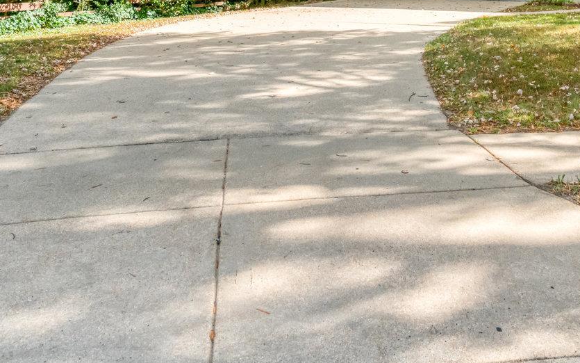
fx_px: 632
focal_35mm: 40
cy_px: -59
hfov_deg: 47.7
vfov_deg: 28.4
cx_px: 422
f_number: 8
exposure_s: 1/1250
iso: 1250
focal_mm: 16
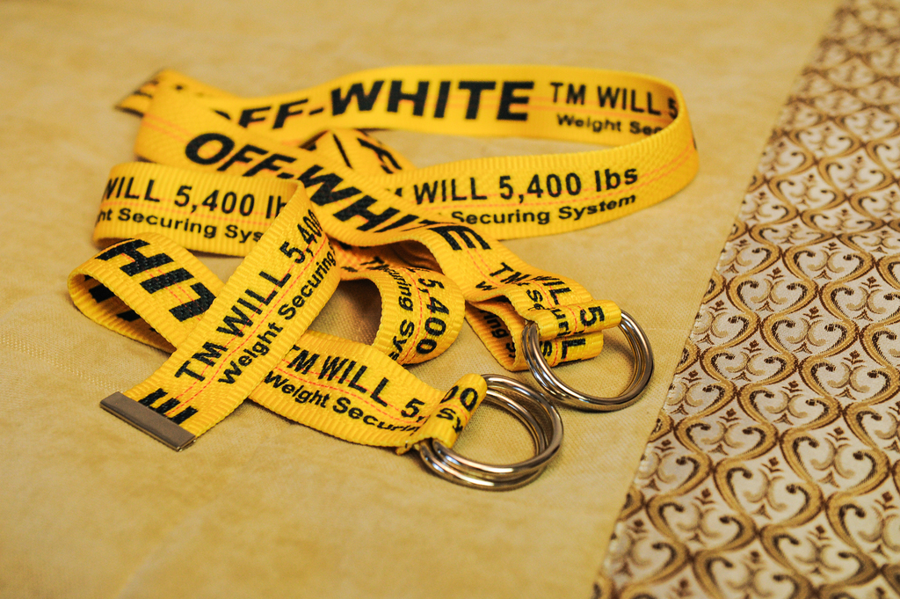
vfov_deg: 24.6
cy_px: 300
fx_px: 1374
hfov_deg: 36.3
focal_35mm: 55
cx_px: 450
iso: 2000
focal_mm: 55
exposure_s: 1/200
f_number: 5
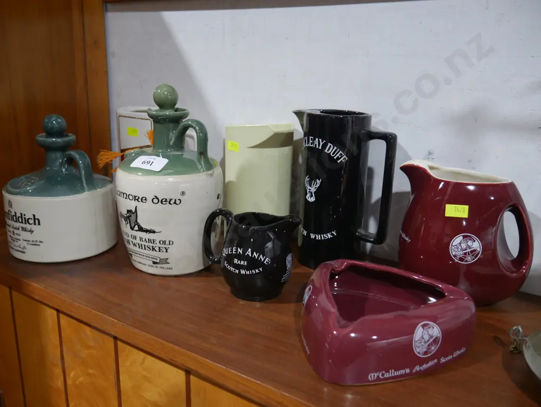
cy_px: 204
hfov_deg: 56.8
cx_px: 270
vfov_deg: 44.2
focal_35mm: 32
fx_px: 500
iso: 800
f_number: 3.6
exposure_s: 1/60
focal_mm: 16
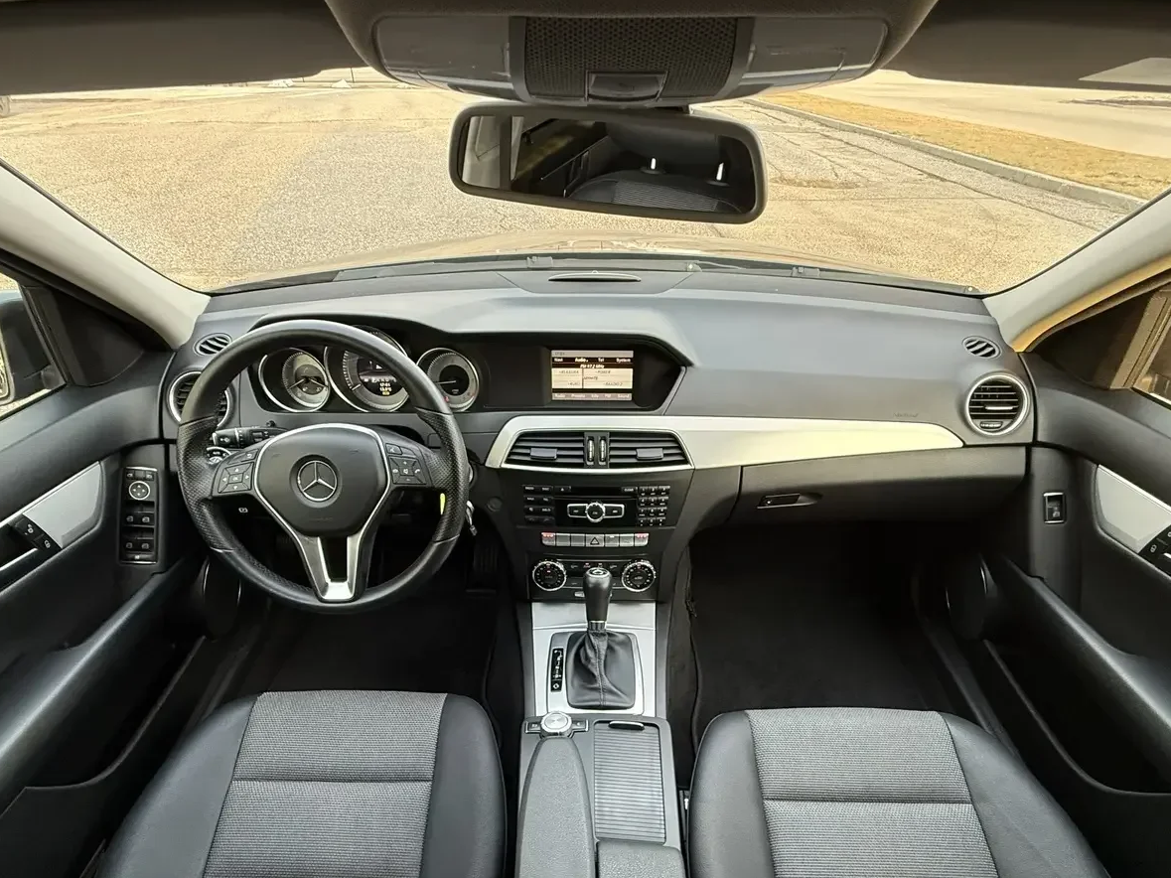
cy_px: 571
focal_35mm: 19
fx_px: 643
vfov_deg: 67.2
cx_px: 583
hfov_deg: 84.7
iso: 320
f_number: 2.2
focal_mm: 2.22
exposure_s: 1/80
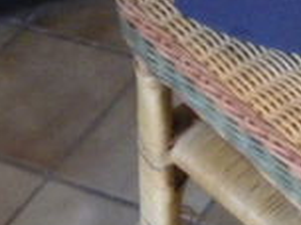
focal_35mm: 138
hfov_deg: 12.7
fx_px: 1200
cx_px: 578
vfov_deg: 10.2
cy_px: -174
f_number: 3.1
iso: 800
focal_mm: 6.3
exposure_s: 1/2.9
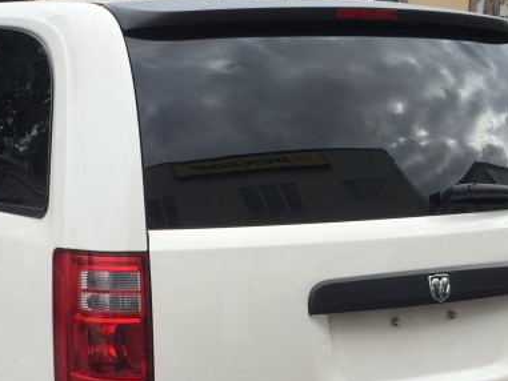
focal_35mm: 78
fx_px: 1145
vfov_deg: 18.7
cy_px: 313
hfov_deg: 24.9
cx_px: 173
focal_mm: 4.15
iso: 32
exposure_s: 1/942
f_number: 2.2
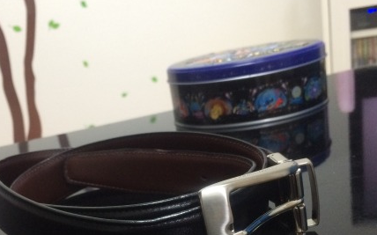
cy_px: 209
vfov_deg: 27.0
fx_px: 472
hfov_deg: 43.4
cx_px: 166
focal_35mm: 46
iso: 200
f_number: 2.2
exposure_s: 1/30
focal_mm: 4.15
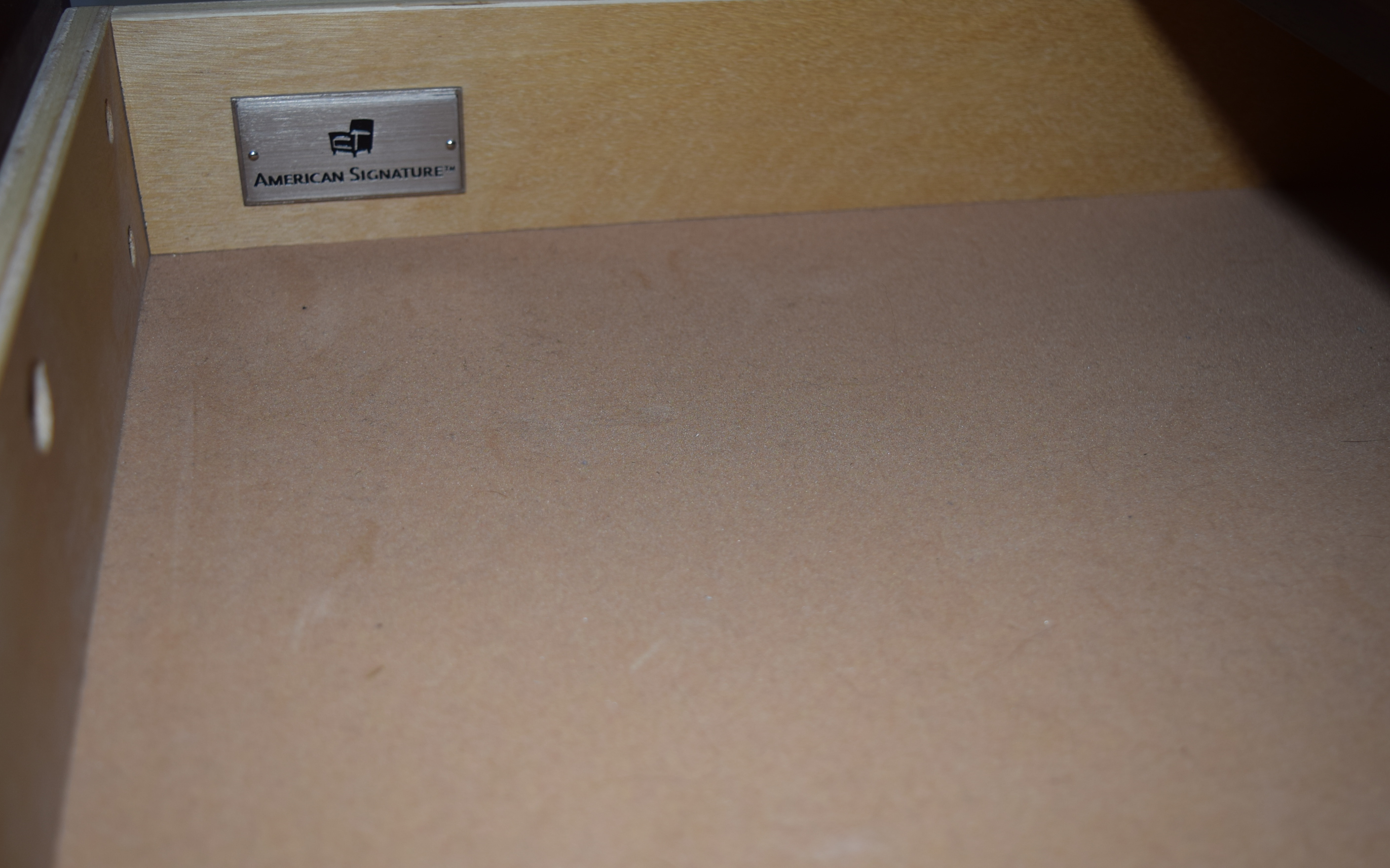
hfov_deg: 50.4
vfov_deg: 32.8
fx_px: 1477
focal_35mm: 39
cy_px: 438
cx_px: 711
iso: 160
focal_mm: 24
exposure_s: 1/60
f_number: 4
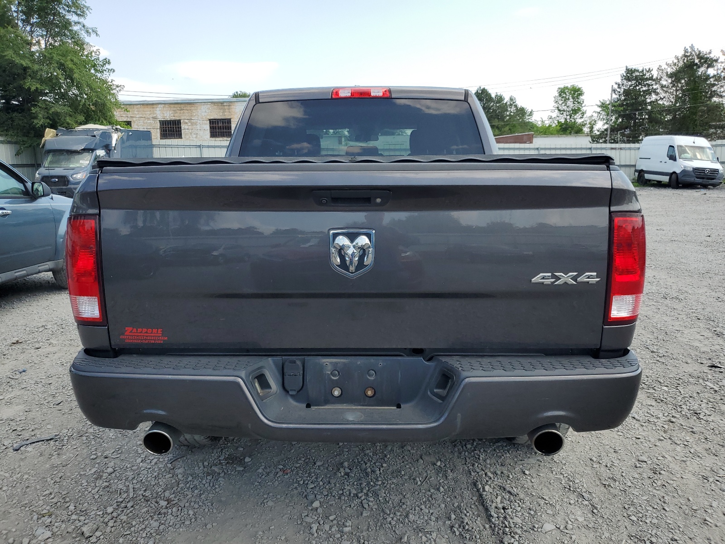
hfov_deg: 67.3
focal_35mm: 26
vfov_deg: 53.1
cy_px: 272
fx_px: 545
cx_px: 362
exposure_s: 1/1429
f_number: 1.5
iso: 50
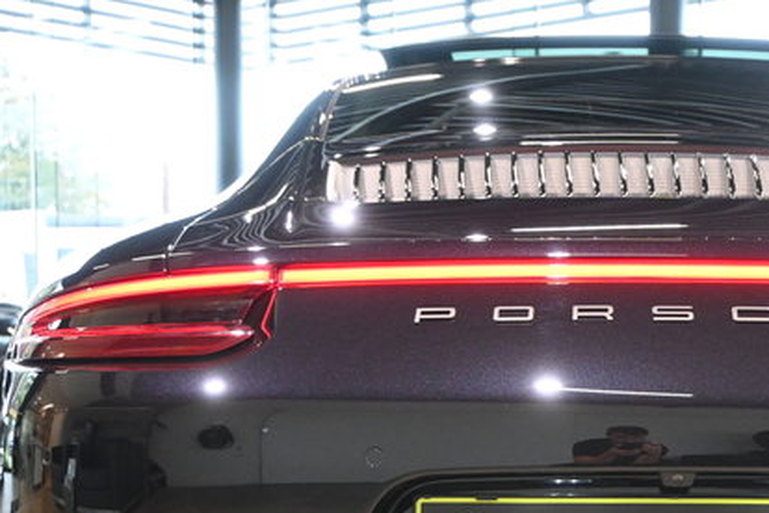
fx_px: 1666
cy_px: 459
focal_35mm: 78
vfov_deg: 17.2
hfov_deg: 25.4
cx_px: 648
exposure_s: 1/125
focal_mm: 28
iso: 3200
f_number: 4.5
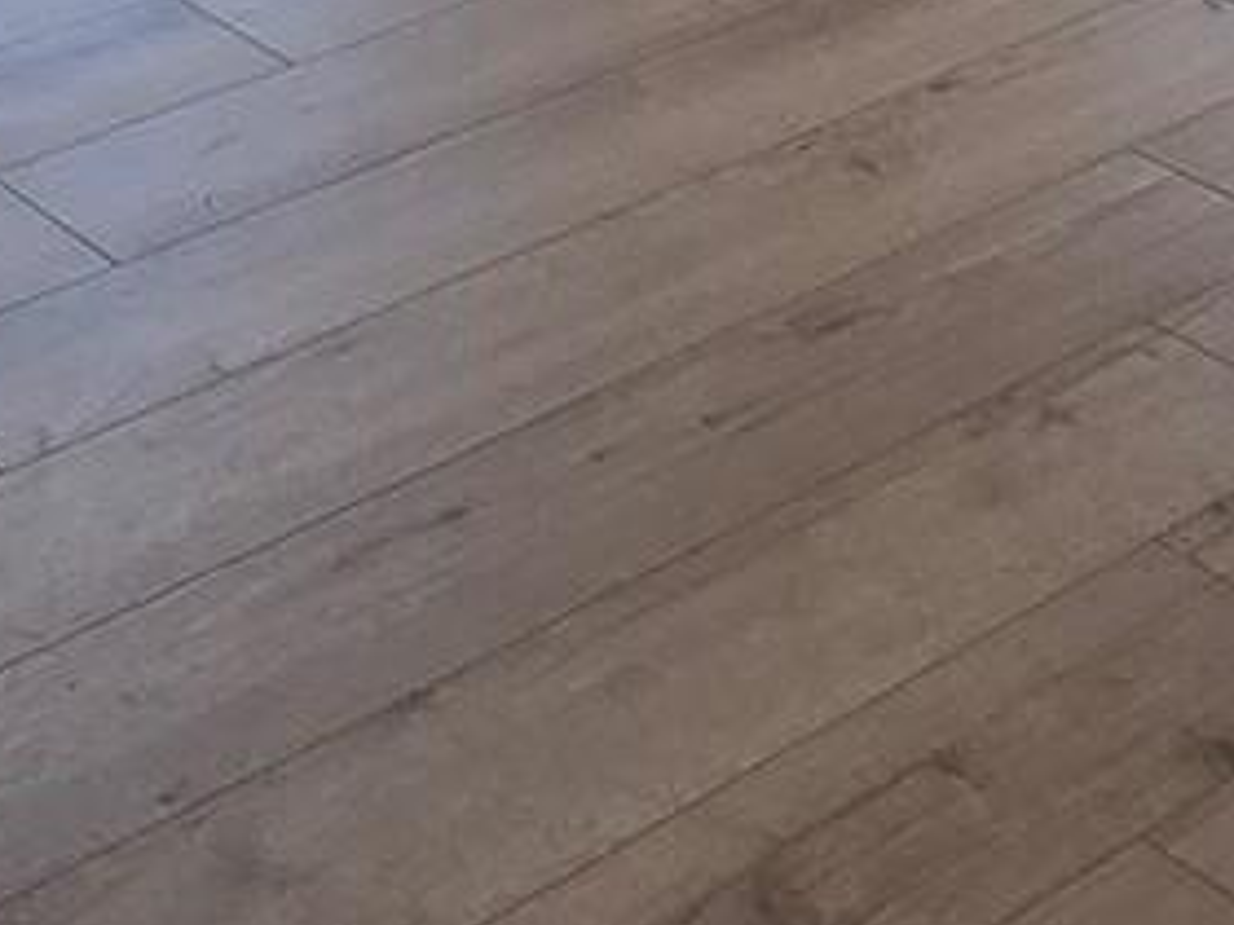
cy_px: -1084
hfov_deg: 20.6
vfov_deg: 12.9
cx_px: 780
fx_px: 3387
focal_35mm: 95
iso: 125
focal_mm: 2.2
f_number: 2.2
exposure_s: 1/60
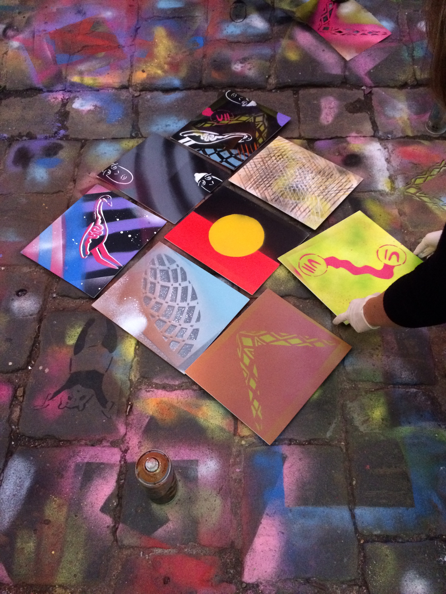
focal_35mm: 29
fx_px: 498
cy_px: 297
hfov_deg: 48.2
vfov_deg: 61.7
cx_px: 223
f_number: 2.2
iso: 400
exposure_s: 1/17
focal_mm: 4.15
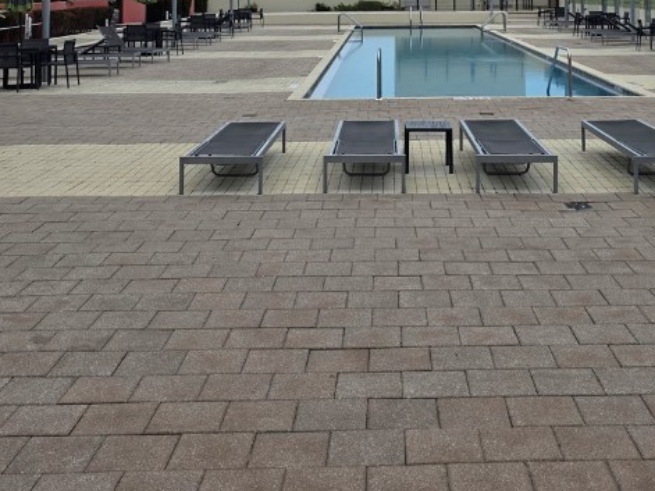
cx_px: 426
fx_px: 946
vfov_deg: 26.9
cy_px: -40
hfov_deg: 37.9
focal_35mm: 50
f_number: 1.7
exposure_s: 1/3273
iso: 80
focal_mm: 6.3
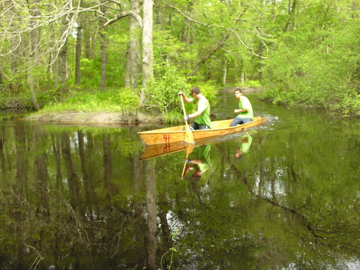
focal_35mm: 36
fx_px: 374
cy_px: 132
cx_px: 182
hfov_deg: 51.4
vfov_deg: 39.7
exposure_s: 1/125
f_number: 2.8
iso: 50
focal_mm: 8.9
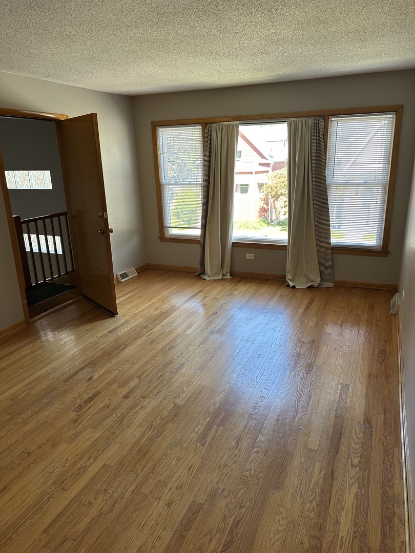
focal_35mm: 24
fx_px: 384
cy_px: 276
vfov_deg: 71.6
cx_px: 208
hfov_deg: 56.8
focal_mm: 6.86
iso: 125
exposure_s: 1/121
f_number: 1.78
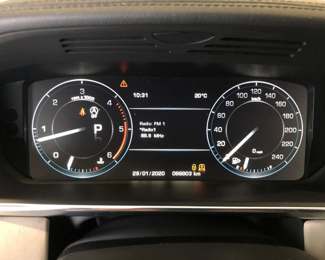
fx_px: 289
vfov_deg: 48.5
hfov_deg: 58.8
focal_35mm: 30
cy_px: 127
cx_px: 158
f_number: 1.8
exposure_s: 1/9
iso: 100
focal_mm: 4
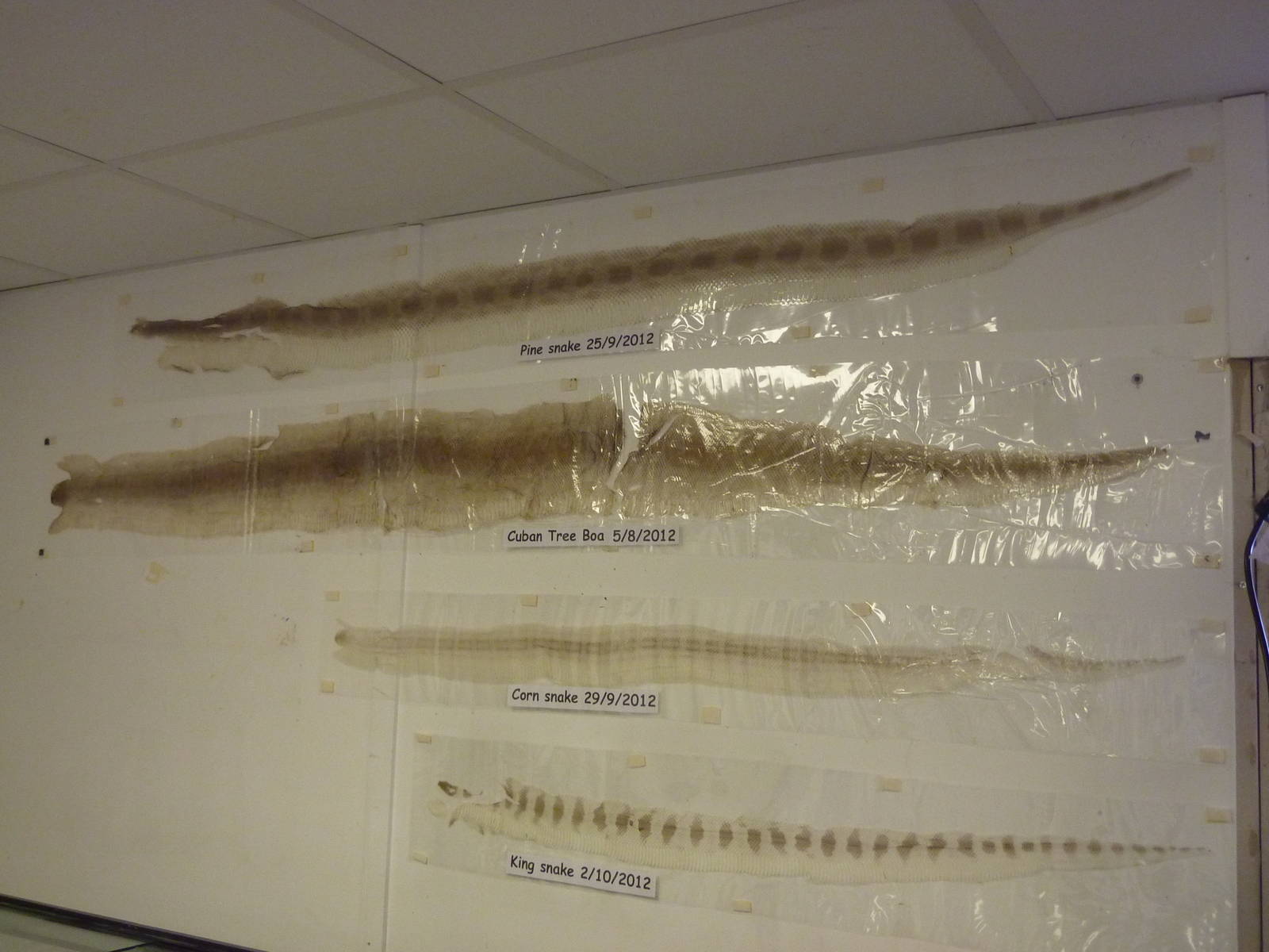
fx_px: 1356
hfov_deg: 50.1
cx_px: 634
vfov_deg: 38.7
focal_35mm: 37
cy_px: 476
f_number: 3.6
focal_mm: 6.1
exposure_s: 1/30
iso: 320
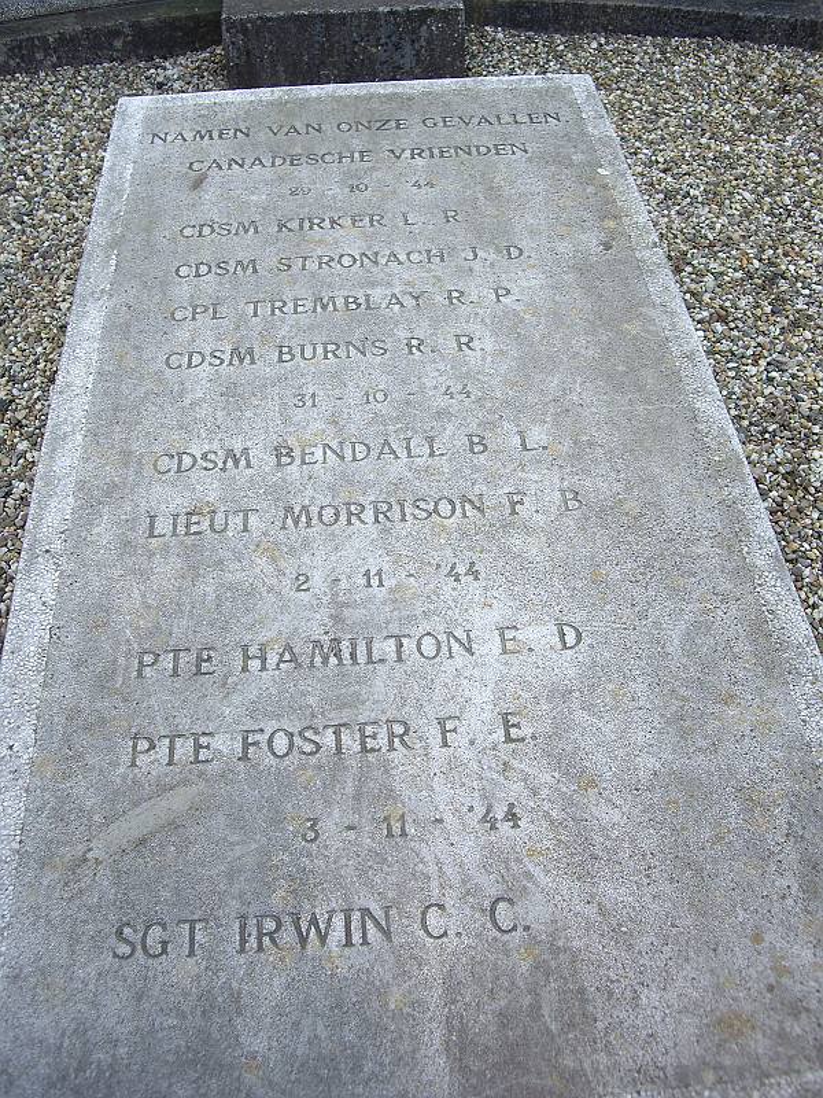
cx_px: 412
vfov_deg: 49.0
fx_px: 1205
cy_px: 549
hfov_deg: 37.7
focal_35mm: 38
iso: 100
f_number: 2.8
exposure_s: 1/100
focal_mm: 7.9
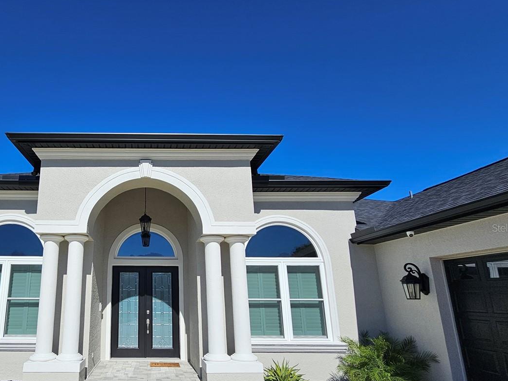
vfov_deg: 65.4
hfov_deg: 77.5
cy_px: 228
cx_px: 148
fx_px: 294
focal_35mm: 20
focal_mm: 2.2
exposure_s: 1/4064
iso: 50
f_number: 2.2
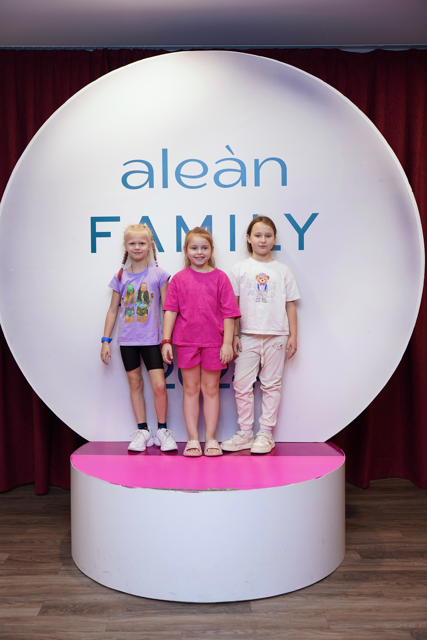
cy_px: 320
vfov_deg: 53.1
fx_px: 640
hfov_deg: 36.9
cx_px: 214
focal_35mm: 36
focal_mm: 36
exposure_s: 1/60
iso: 250
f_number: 2.8
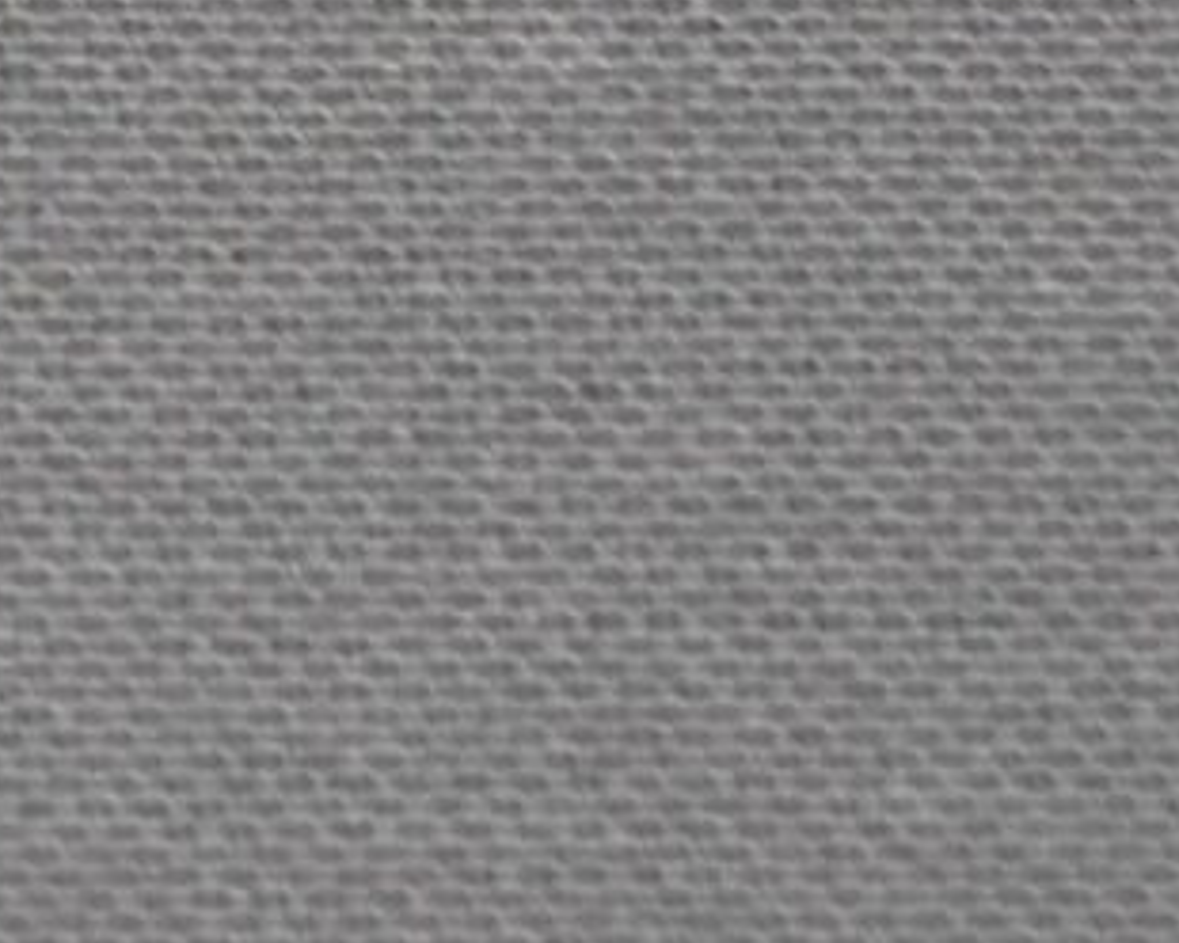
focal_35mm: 639
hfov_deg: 3.0
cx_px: -2917
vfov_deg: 2.4
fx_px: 22293
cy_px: -1949
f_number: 5.6
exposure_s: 1/200
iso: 800
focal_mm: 55
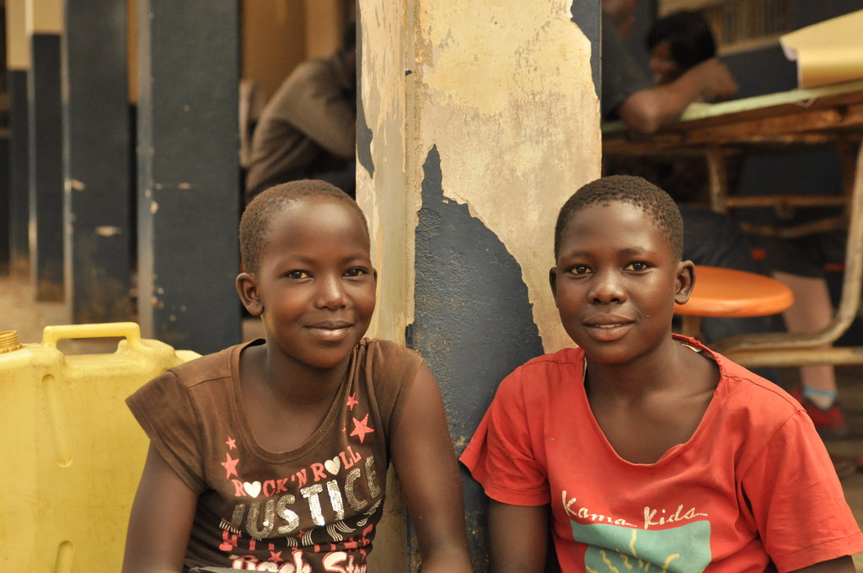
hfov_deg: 31.9
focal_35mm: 63
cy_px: 286
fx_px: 1508
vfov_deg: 21.5
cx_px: 432
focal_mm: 42
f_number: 2.8
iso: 1000
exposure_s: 1/1600
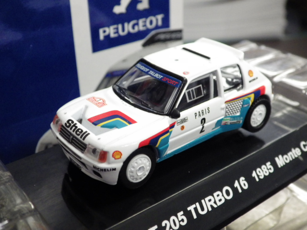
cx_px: 154
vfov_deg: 29.1
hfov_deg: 38.2
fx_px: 443
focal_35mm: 50
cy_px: 115
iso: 800
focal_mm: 9
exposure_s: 1/50
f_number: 3.8
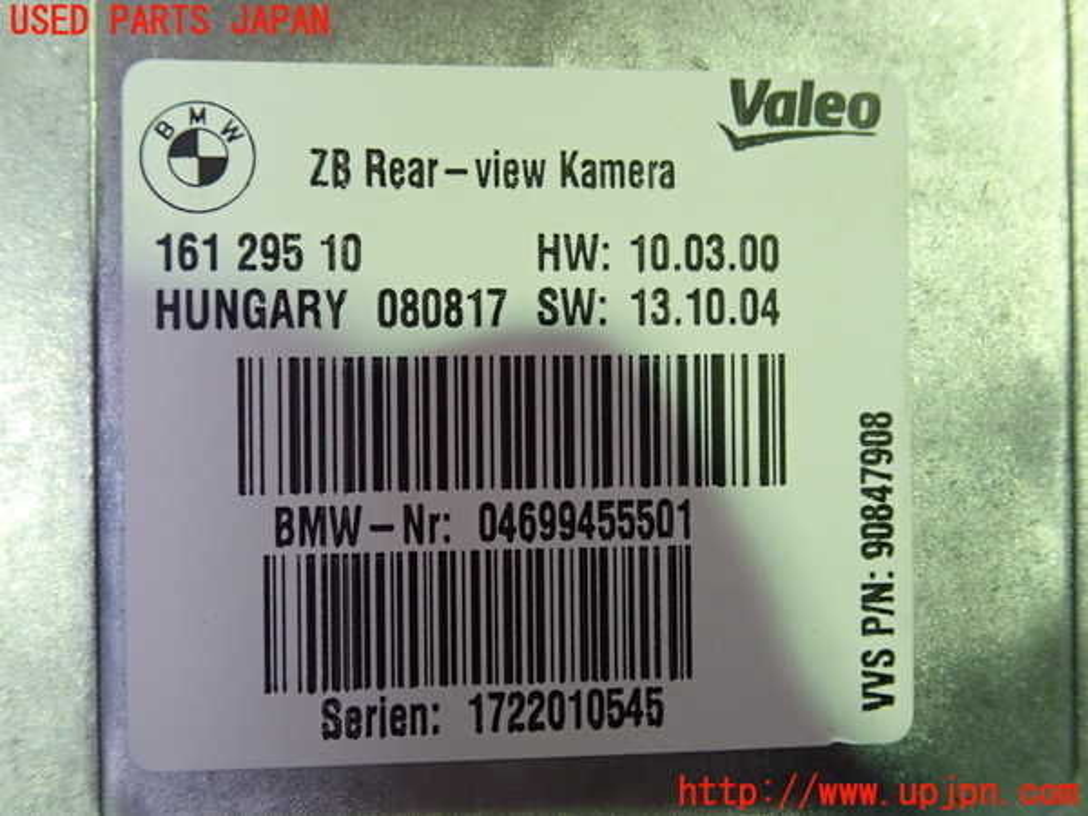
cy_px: 408
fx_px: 943
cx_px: 544
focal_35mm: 30
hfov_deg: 60.0
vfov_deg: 46.8
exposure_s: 1/100
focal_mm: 5.5
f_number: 2.3
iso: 800
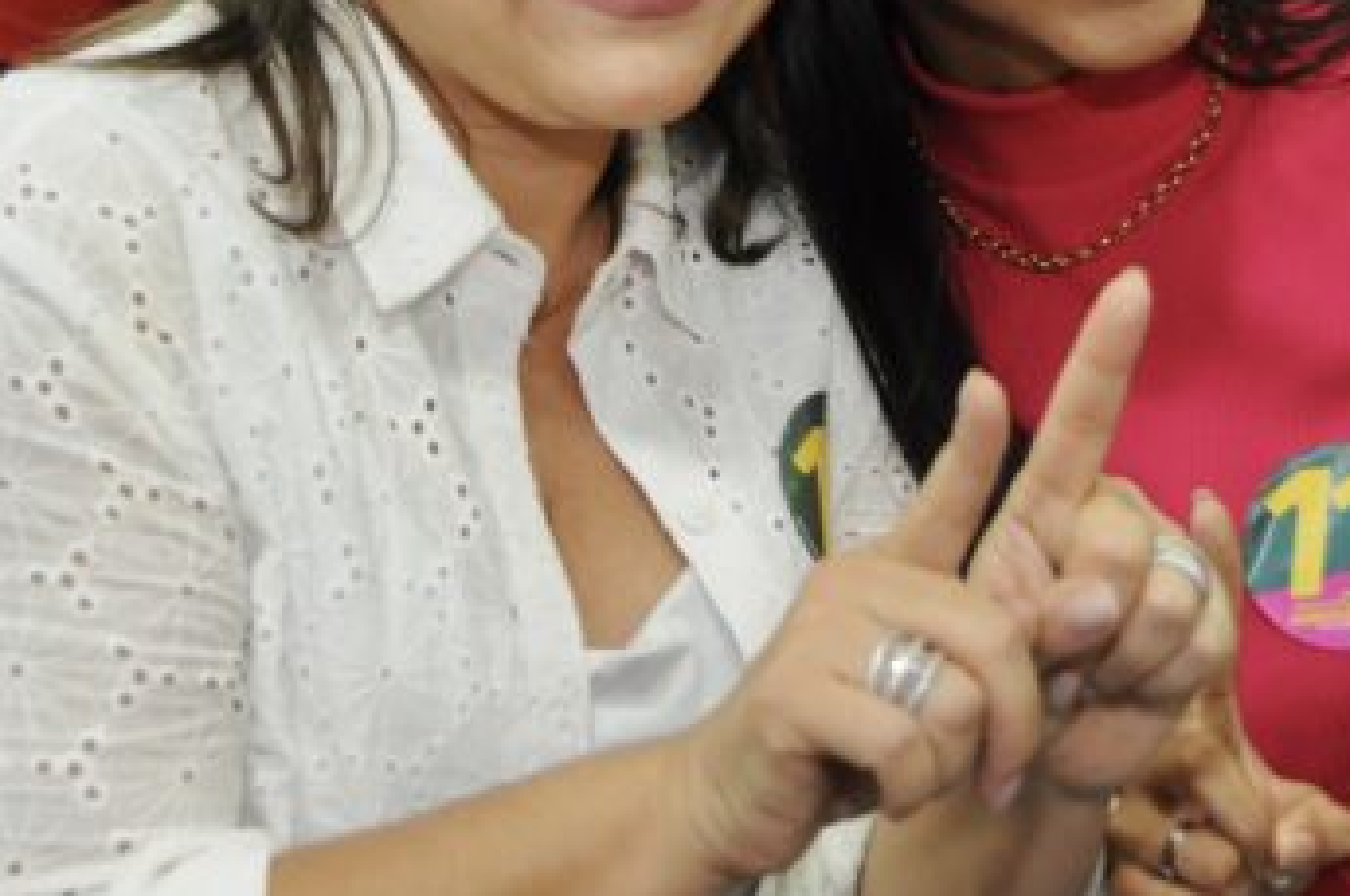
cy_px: 196
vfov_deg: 15.4
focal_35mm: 88
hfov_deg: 23.1
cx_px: 747
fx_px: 3299
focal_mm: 27
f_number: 3.2
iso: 800
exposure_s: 1/50
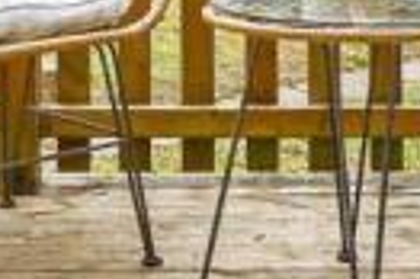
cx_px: 239
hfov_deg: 16.4
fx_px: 1457
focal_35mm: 125
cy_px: -194
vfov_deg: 10.4
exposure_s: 1/250
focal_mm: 17
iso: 250
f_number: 5.6
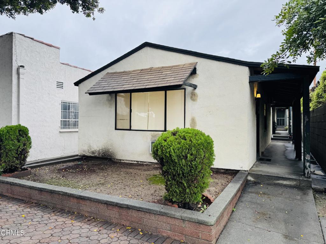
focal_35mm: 24
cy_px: 122
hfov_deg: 71.6
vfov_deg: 56.8
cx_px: 163
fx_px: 226
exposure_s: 1/204
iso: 80
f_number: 1.78
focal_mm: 6.76
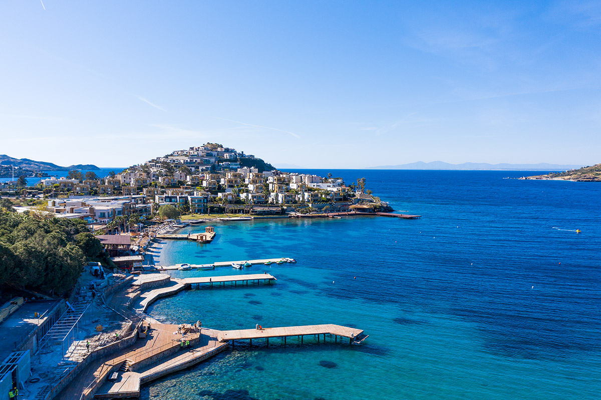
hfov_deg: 65.5
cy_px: 200
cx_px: 300
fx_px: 467
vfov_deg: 46.4
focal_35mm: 28
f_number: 4
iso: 100
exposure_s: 1/1000
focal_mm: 10.26
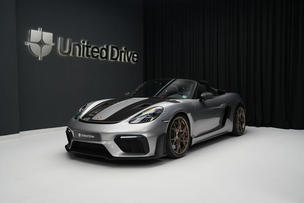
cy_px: 102
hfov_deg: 54.4
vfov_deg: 37.9
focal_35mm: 35
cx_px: 152
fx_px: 296
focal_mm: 35
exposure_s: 1/40
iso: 500
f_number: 4
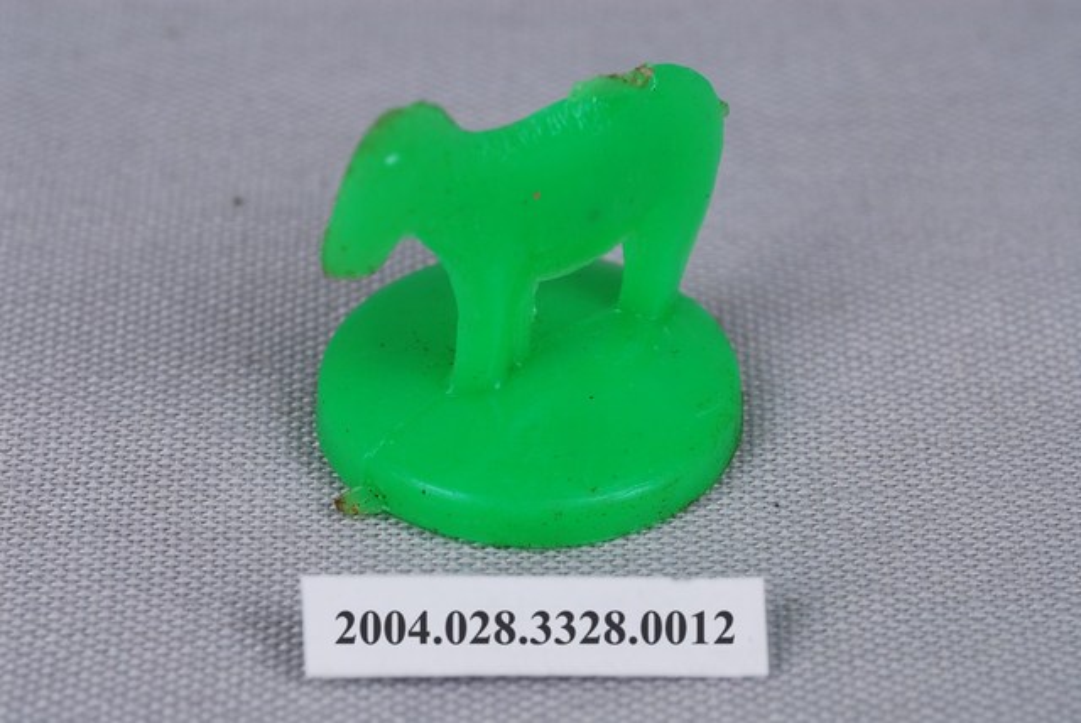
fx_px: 2705
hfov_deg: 22.6
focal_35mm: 90
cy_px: 362
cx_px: 540
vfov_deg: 15.2
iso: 100
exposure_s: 1/125
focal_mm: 60
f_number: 25
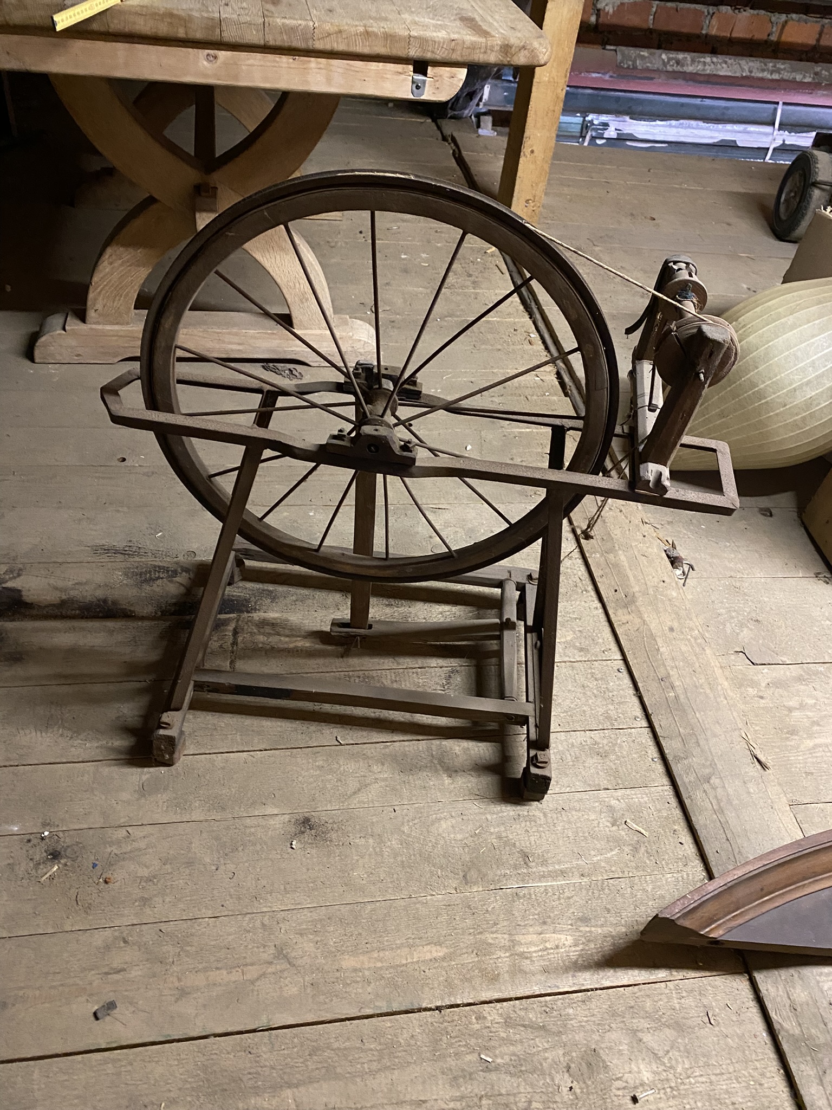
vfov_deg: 67.3
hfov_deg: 53.1
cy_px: 555
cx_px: 416
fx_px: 833
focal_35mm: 26
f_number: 1.8
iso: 640
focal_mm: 4.25
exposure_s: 1/25
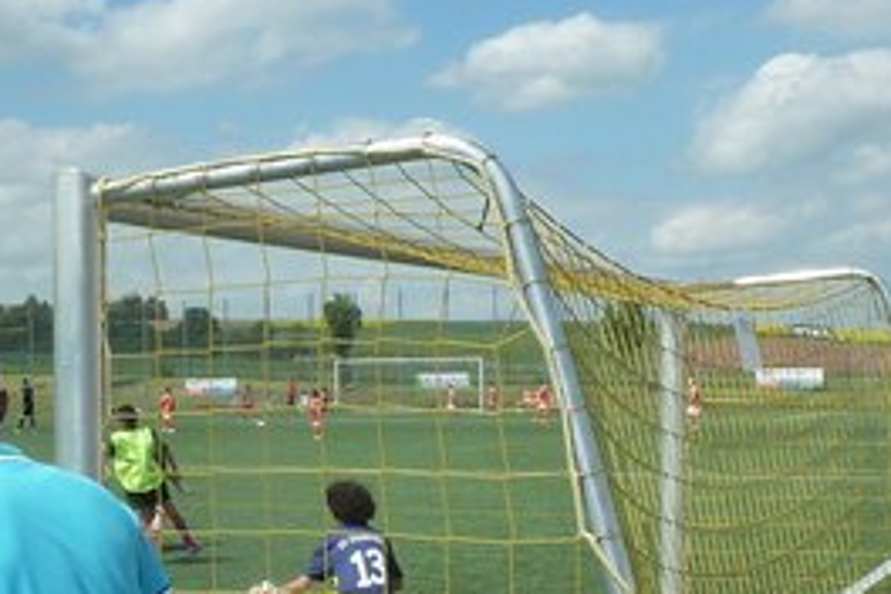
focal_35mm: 69
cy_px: 403
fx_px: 1708
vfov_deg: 19.7
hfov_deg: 28.7
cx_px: 199
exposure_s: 1/400
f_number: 5.6
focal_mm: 4.1
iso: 125
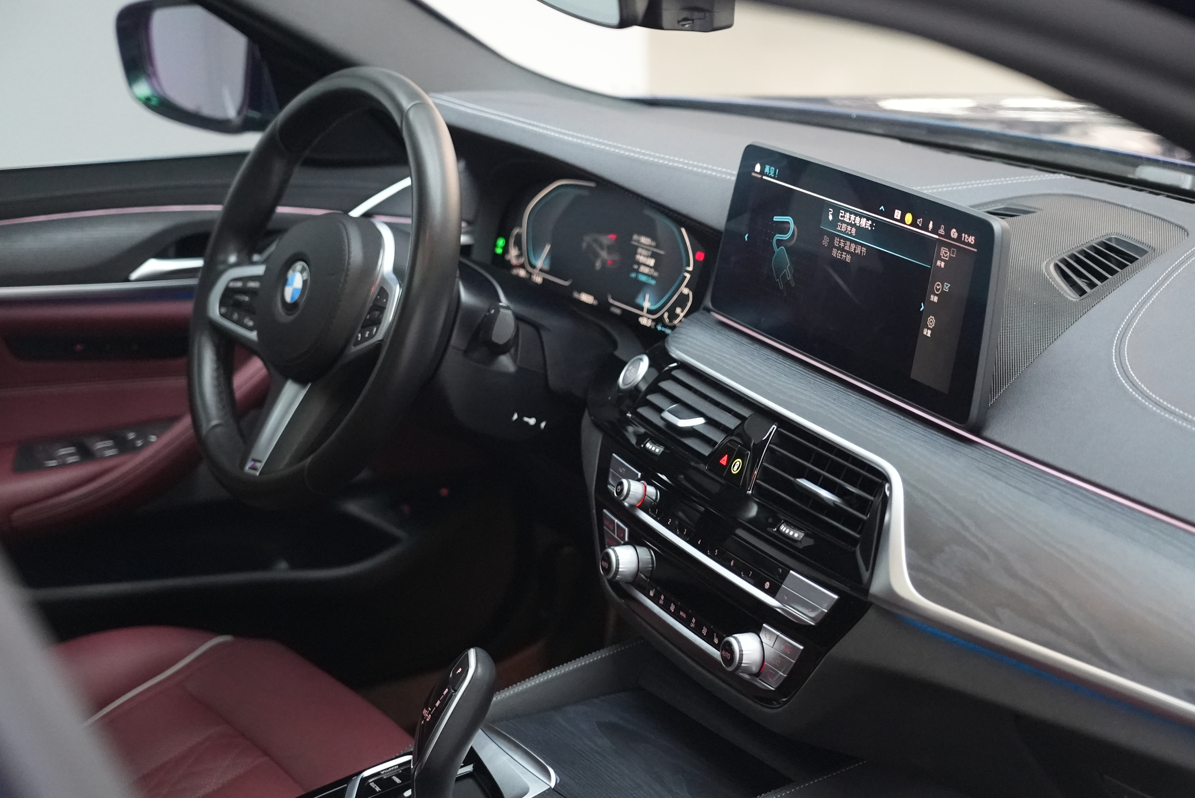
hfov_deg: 33.4
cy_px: 399
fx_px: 1993
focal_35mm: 60
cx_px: 598
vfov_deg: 22.7
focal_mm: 60
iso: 12800
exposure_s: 1/100
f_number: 4
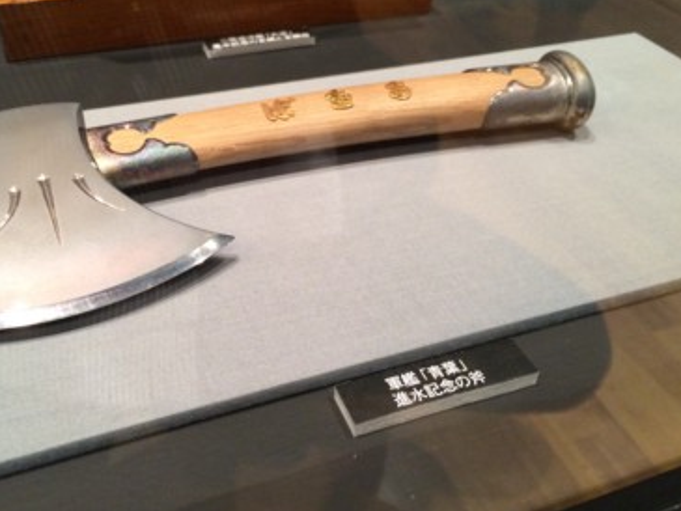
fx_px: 728
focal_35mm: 37
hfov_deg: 50.0
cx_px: 297
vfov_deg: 38.6
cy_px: 218
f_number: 2.2
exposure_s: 1/30
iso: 250
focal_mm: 4.12
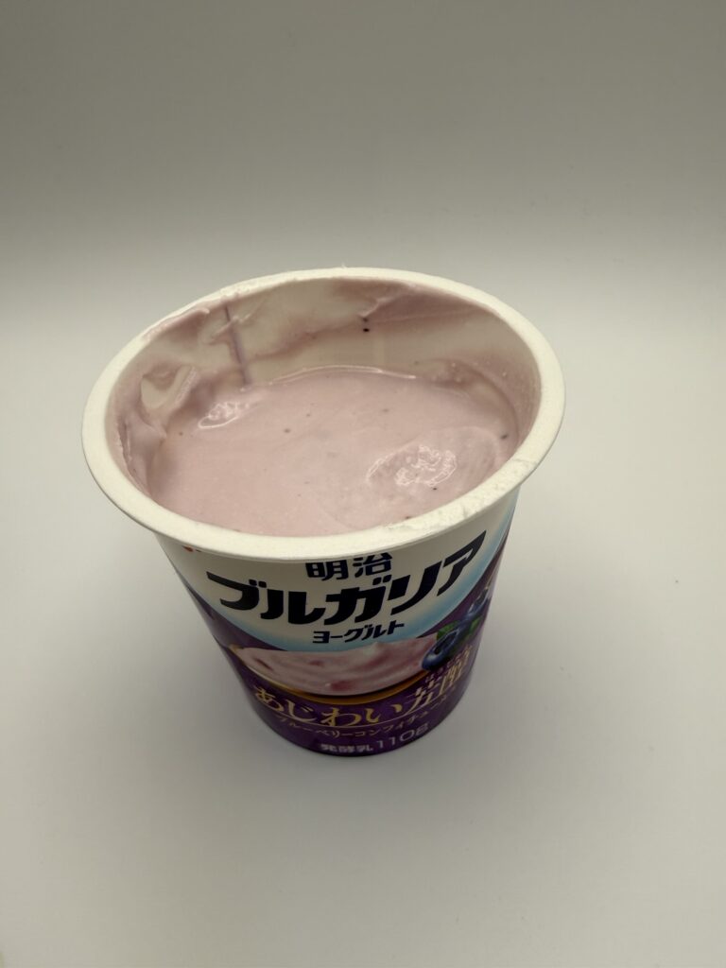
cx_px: 363
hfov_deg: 56.8
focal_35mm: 24
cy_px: 484
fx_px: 671
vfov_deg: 71.6
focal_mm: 2.22
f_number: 2.2
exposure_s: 1/99
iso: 40
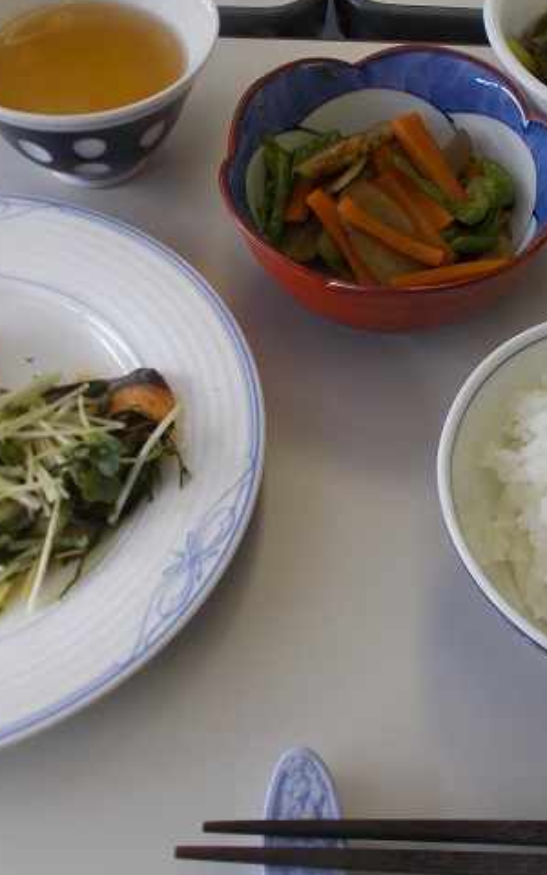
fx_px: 1264
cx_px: 405
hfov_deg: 24.2
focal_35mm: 53
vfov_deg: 38.1
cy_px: 372
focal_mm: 4.6
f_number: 3.2
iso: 80
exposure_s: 1/40
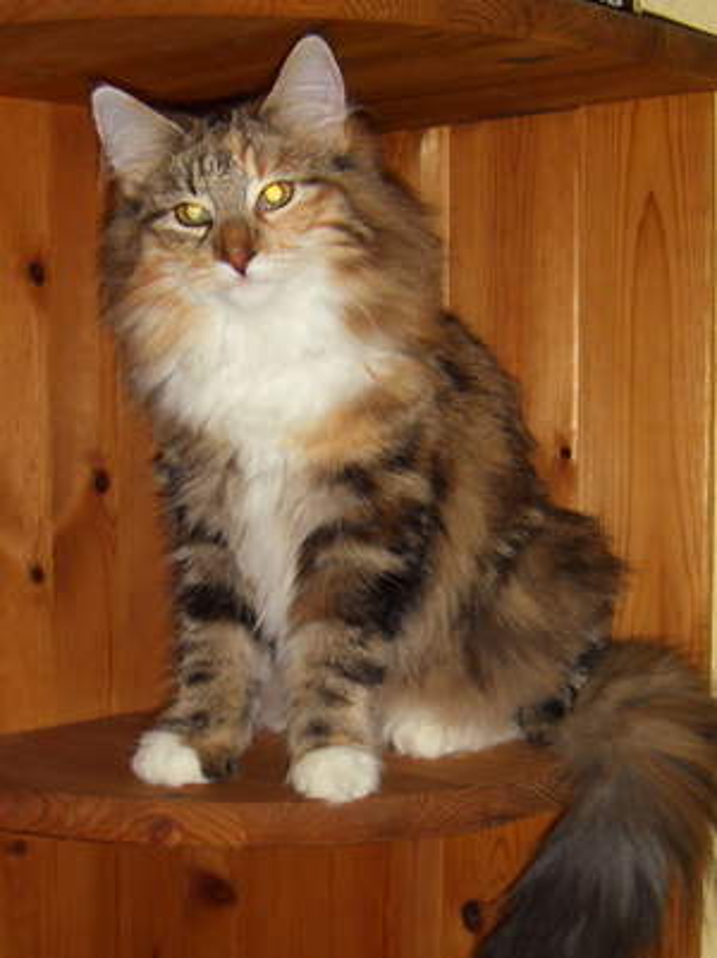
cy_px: 479
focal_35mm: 39
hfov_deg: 36.8
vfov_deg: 47.9
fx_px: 1079
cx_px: 358
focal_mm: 6.6
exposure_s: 1/45
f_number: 3.5
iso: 100
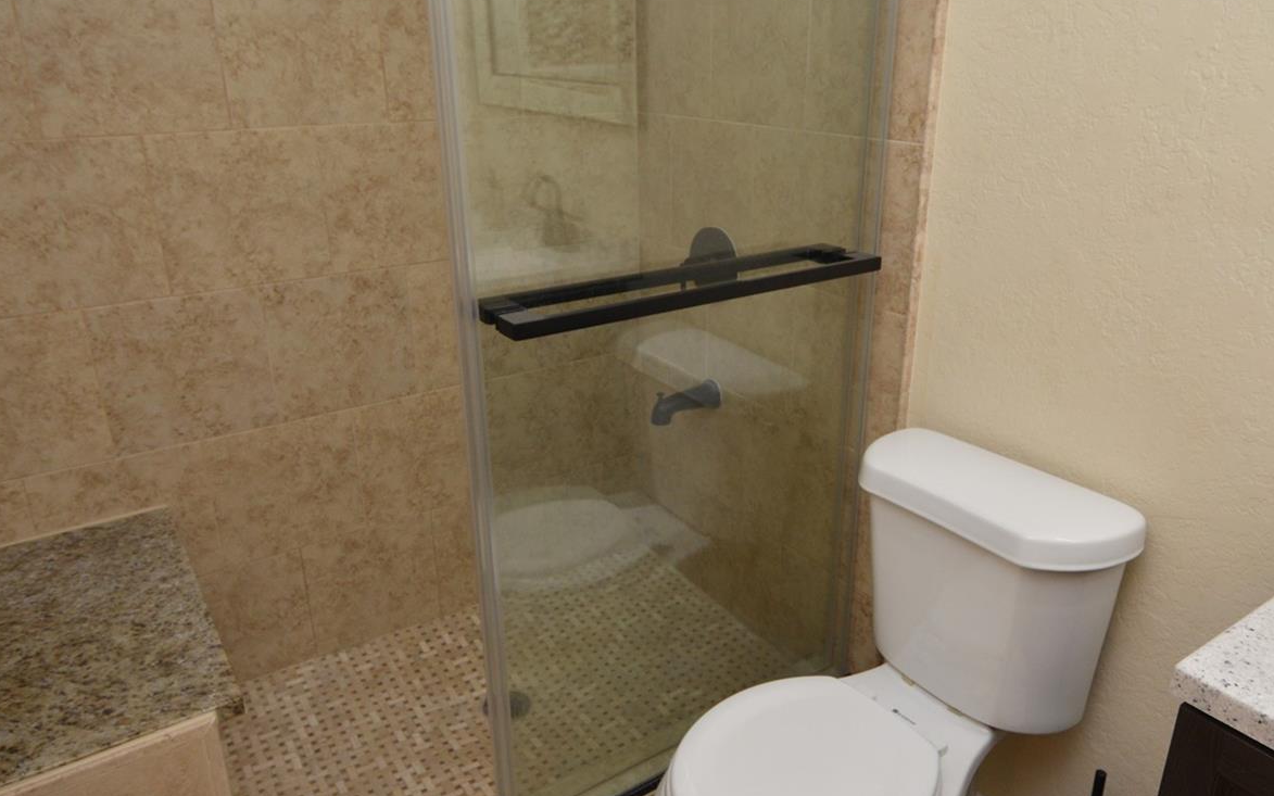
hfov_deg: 72.5
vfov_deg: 49.3
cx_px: 667
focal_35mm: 25
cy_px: 387
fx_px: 868
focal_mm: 12
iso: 500
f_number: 4
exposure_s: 1/60
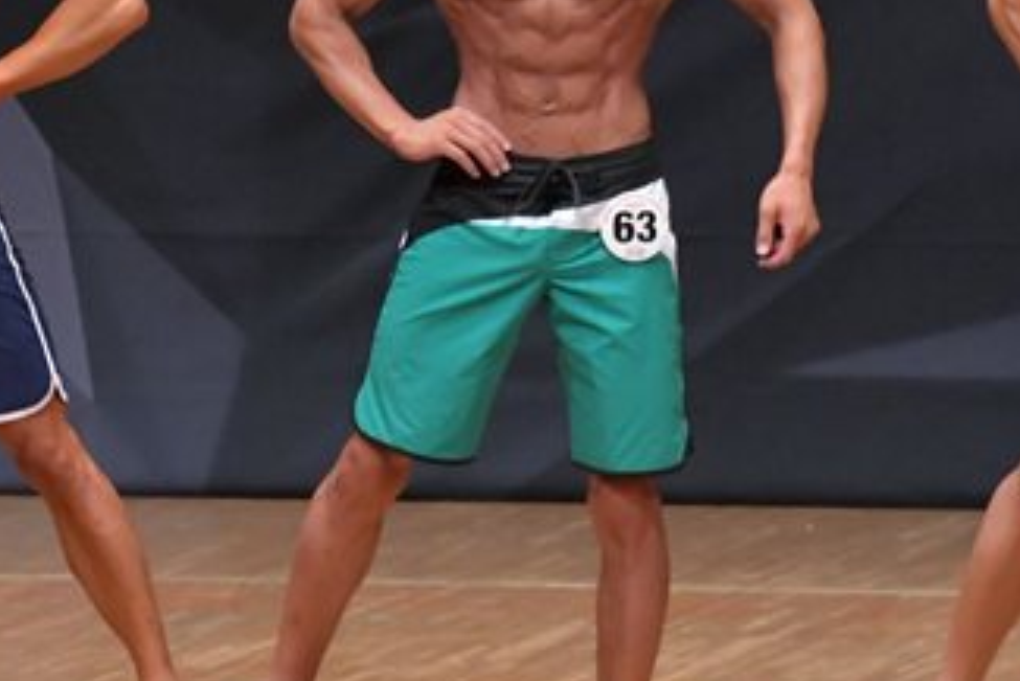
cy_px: 279
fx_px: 16213
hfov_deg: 3.6
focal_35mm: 572
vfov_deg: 2.4
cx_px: -20
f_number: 5.6
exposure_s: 1/400
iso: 6400
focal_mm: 160
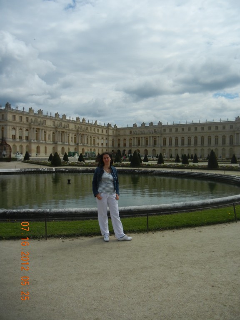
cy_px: 160
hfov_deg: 46.8
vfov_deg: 60.0
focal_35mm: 30
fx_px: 277
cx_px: 120
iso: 160
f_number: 7
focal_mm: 5.4
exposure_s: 1/886
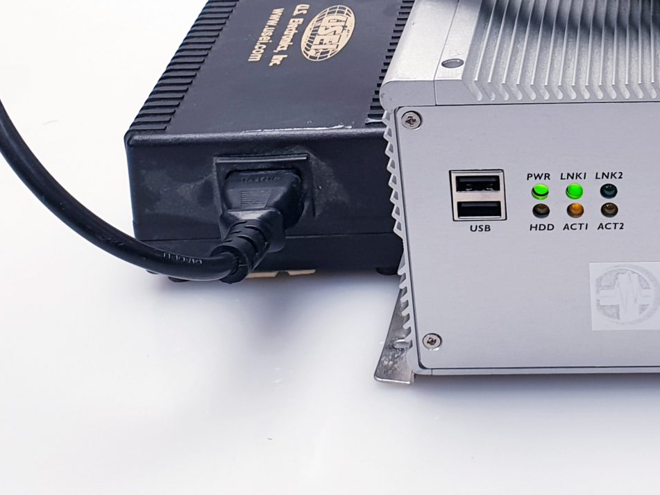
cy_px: 31
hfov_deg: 26.7
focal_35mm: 70
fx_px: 1334
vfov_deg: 20.5
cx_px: 616
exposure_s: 1/50
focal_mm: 4.3
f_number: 2.4
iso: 80
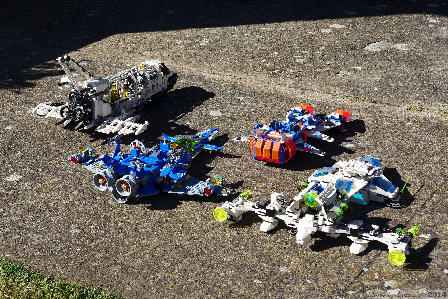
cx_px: 224
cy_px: 150
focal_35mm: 70
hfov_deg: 28.8
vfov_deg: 19.5
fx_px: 871
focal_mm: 13.7
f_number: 4.5
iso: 80
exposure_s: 1/500
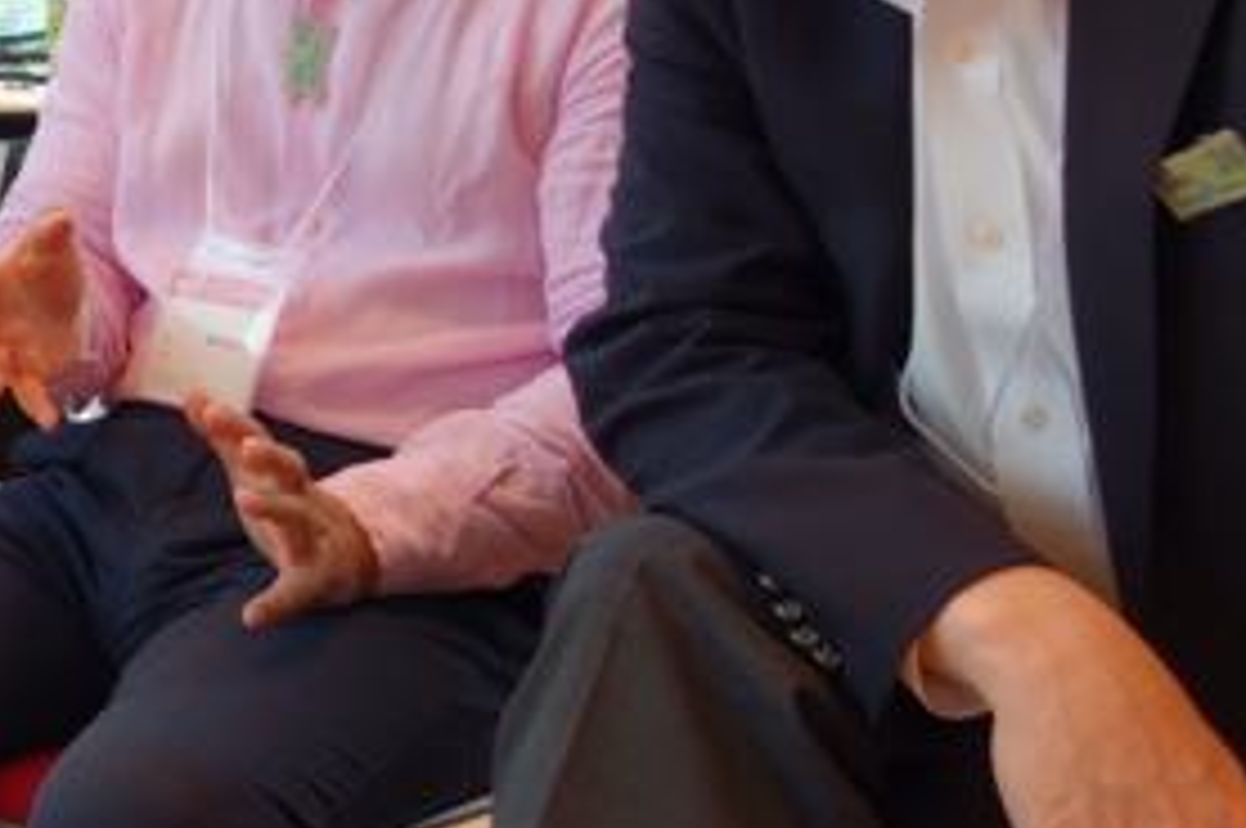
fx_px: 2800
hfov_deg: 22.1
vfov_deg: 16.5
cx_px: -441
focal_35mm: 81
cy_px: 38
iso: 125
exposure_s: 1/100
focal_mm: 10.4
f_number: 2
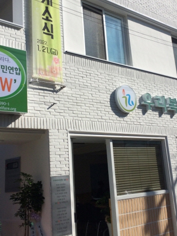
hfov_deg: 31.5
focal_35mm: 46
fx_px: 314
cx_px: 99
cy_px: 92
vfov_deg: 41.0
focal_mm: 4.15
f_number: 2.2
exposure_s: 1/4115
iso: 32
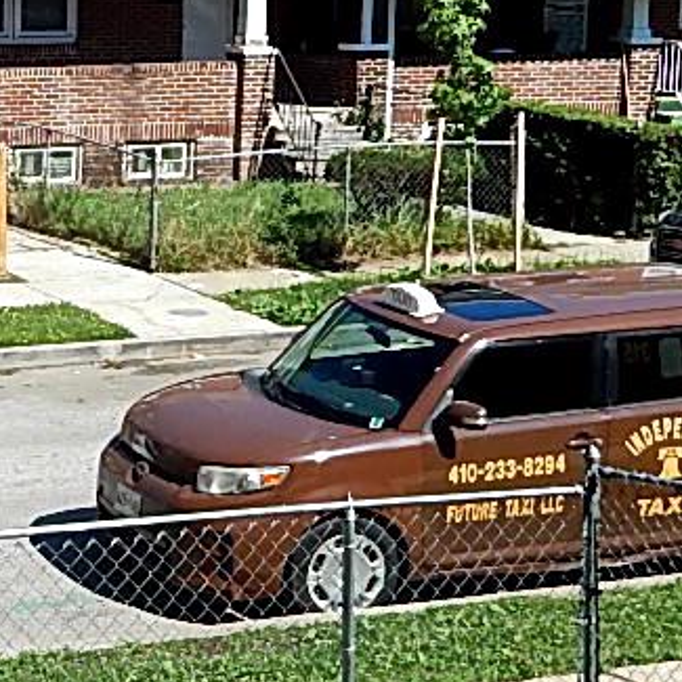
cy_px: 273
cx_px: -273
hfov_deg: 16.2
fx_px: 2229
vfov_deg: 17.4
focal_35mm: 100
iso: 125
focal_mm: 4
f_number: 6
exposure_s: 1/400
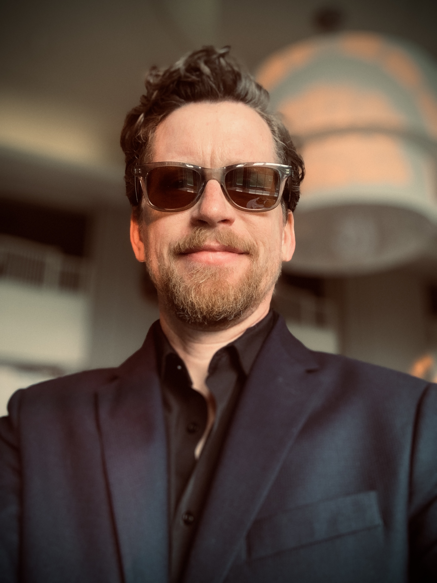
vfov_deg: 56.8
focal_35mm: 32
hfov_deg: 44.2
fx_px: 539
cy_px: 292
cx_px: 218
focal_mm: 2.87
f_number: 2.2
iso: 250
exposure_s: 1/60
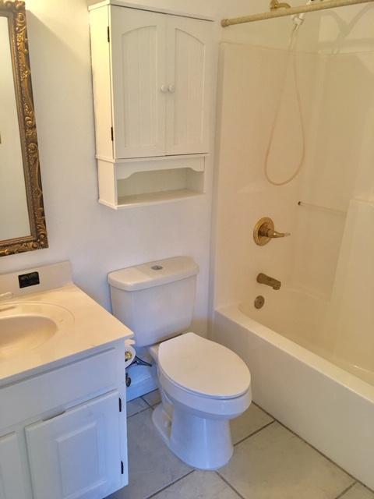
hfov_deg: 48.2
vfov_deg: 61.7
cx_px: 187
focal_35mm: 29
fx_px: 418
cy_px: 250
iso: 25
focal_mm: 4.15
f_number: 2.2
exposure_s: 1/15
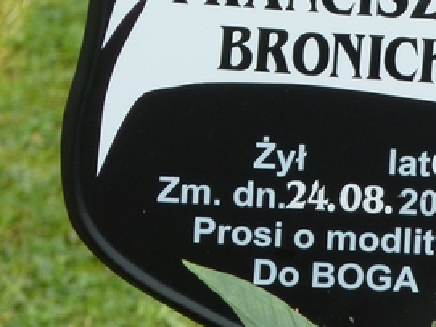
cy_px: 82
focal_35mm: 657
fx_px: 8271
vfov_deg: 2.3
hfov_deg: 3.0
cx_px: 359
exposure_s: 1/125
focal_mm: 45.7
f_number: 4.8
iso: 200
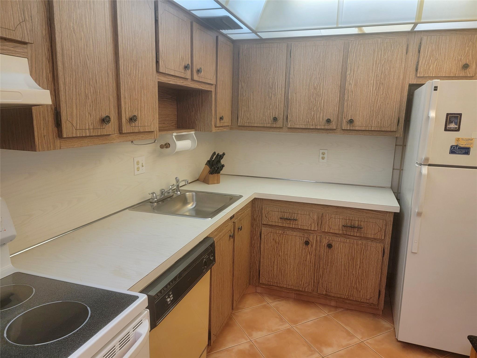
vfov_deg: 56.8
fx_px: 331
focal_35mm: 24
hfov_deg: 71.6
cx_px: 238
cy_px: 179
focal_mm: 6.7
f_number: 1.8
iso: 250
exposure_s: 1/120
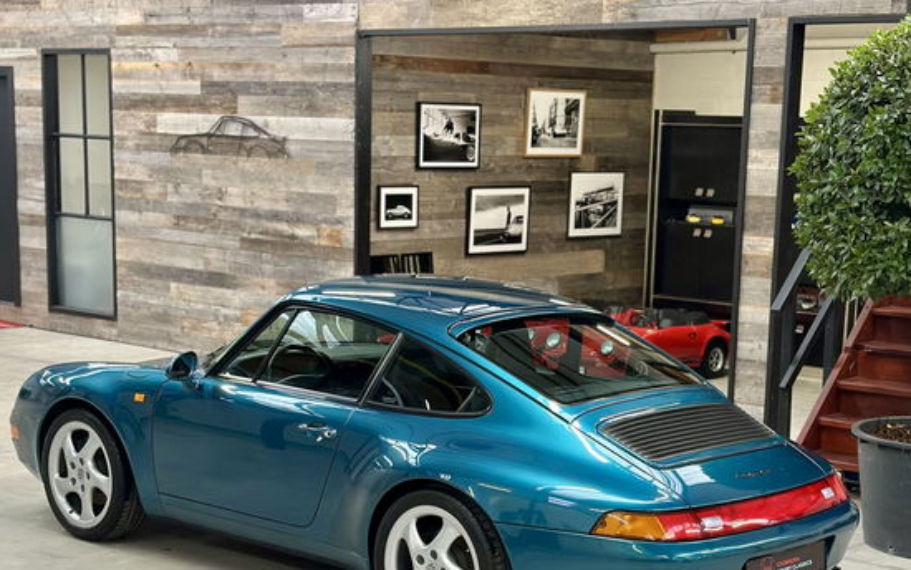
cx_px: 474
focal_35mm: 71
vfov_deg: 18.2
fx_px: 1763
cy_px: 439
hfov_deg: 29.0
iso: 200
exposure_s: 1/100
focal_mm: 6.86
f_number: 1.78
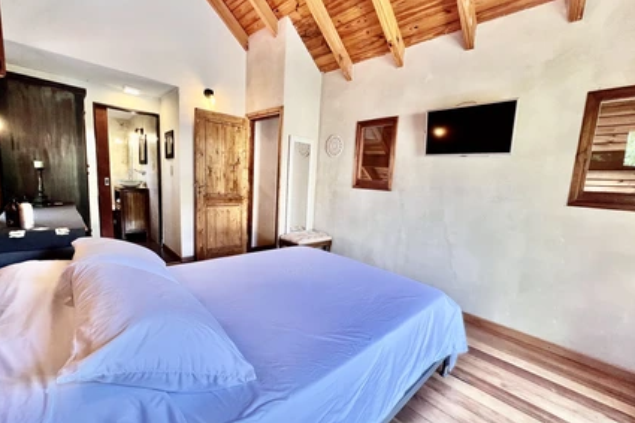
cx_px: 320
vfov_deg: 81.1
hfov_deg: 104.3
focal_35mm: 14
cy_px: 217
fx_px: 247
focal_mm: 1.57
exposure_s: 1/100
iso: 80
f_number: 1.8
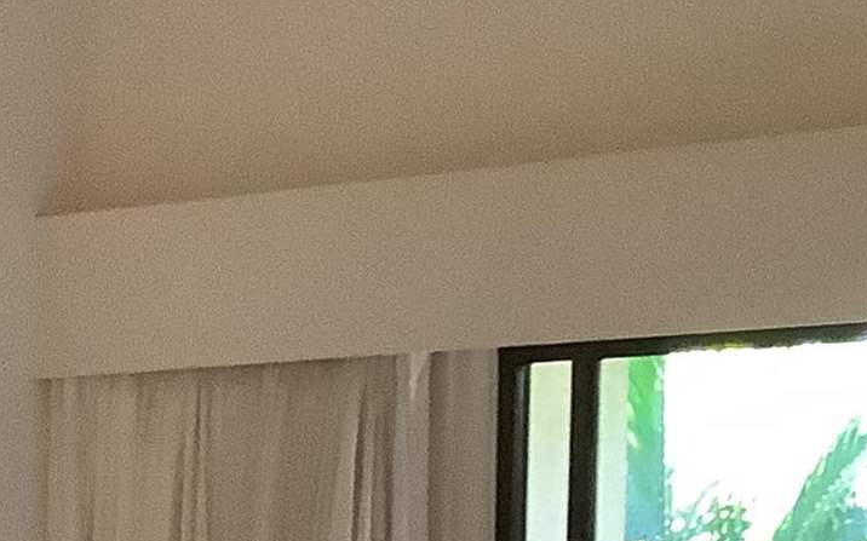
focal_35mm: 141
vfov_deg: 9.0
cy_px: 898
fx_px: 3331
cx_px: -718
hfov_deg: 13.3
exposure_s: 1/60
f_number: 2.4
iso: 250
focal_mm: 3.3
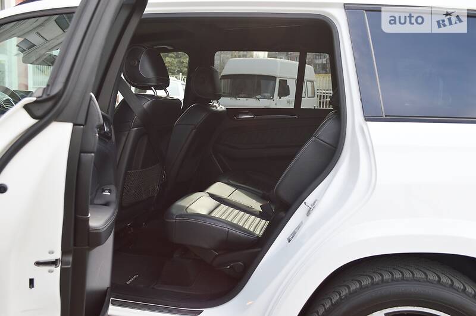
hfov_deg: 53.2
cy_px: 158
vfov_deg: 36.8
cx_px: 238
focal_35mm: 36
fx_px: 476
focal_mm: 24
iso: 140
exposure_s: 1/125
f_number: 5.6
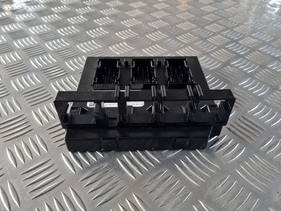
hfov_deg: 65.3
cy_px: 104
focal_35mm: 27
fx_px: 219
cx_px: 145
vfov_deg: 51.4
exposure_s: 1/100
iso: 320
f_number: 1.8
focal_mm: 5.4
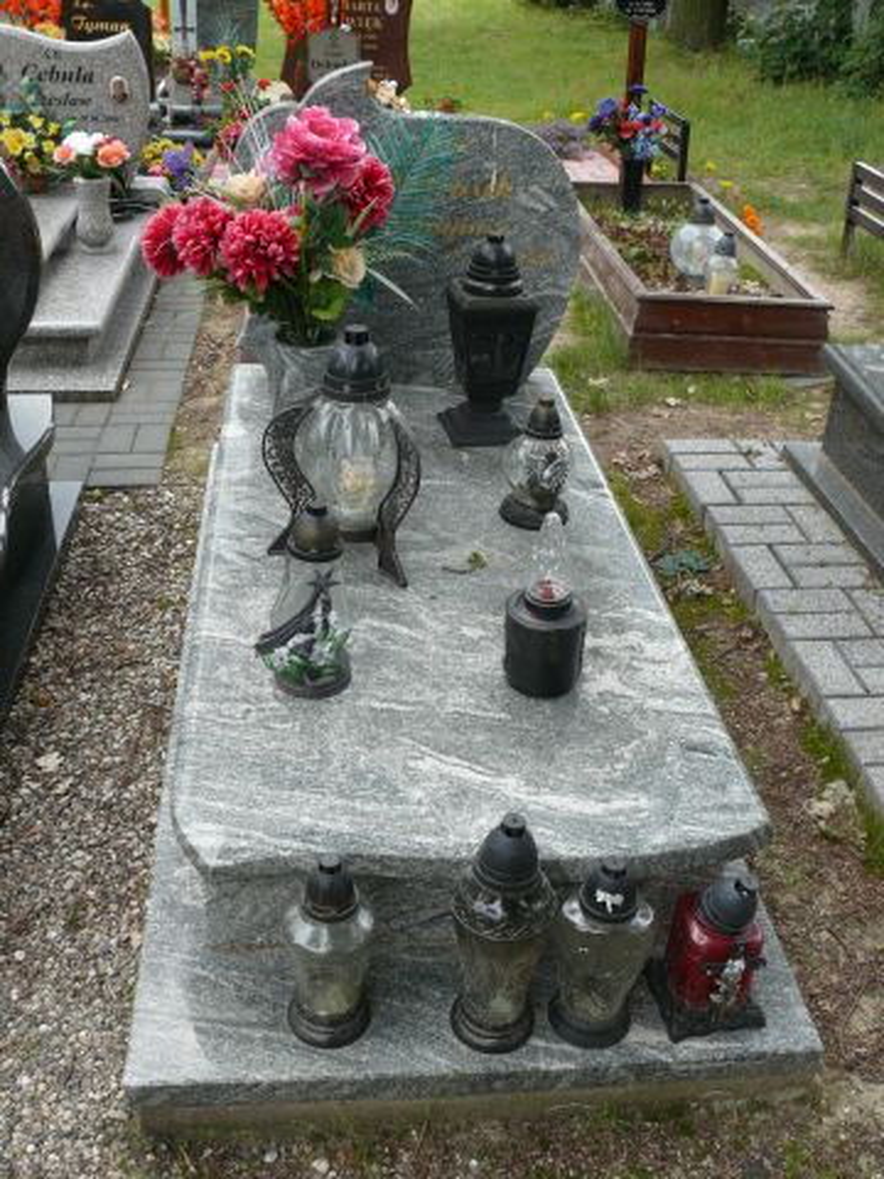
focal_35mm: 35
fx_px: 1192
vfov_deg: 52.6
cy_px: 590
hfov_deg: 40.7
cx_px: 442
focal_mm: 7.4
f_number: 4
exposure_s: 1/125
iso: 100
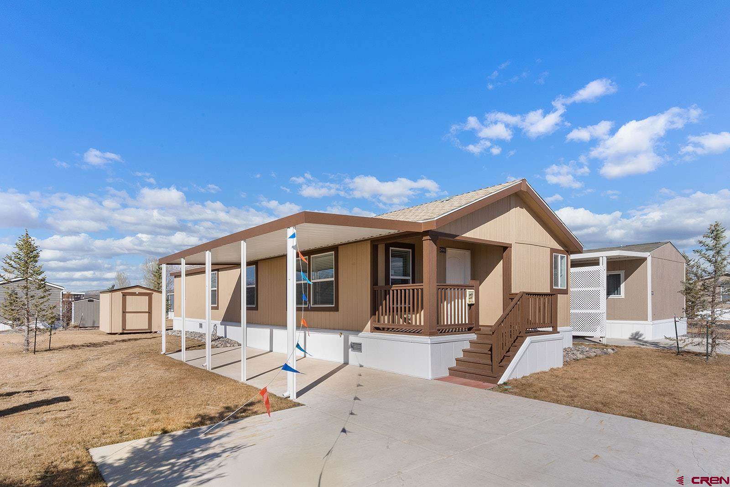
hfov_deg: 84.0
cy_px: 244
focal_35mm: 20
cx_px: 365
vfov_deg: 61.9
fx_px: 406
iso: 640
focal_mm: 20
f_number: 18
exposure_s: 1/250
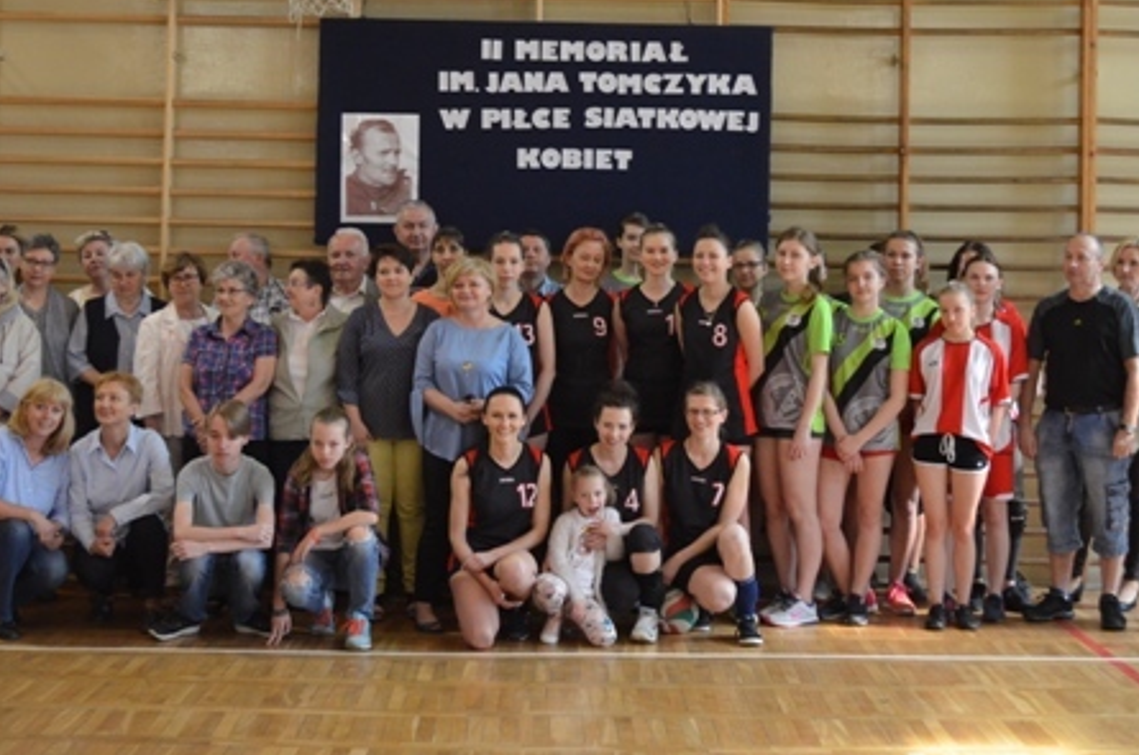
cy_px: 241
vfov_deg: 19.6
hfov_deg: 29.3
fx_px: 2179
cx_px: 566
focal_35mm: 69
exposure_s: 1/160
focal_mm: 32
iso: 1600
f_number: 4.8
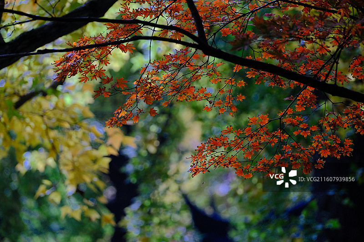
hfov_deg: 6.9
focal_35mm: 298
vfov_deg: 4.6
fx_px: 3012
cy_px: 121
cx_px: 182
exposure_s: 1/500
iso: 1250
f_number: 5
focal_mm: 198.9
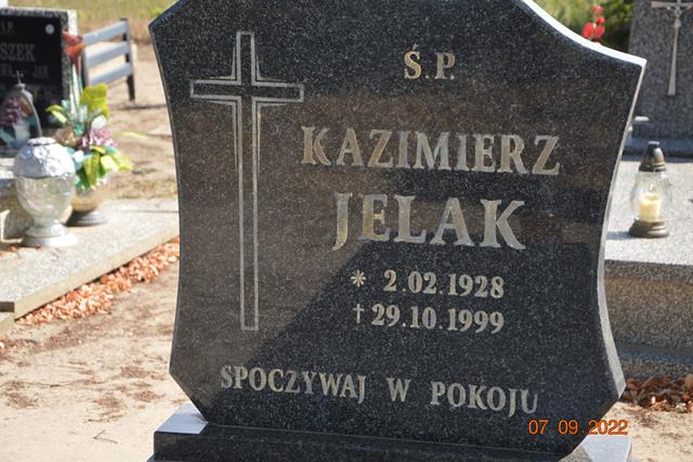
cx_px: 346
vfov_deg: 14.7
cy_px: 231
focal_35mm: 93
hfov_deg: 21.9
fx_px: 1789
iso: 100
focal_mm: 62
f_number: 5.3
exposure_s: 1/160
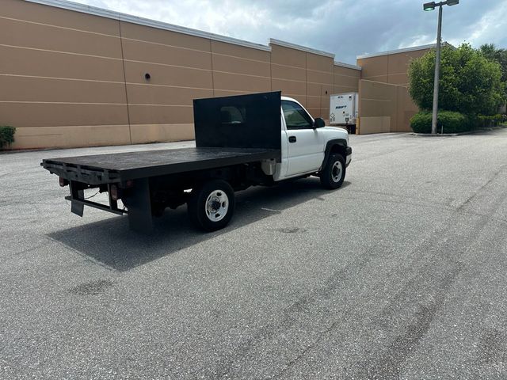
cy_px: 190
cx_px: 254
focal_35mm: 24
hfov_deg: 71.6
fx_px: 352
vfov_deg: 56.8
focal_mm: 6.86
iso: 80
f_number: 1.78
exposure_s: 1/4545
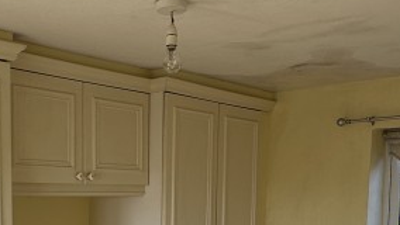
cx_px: 139
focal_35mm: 55
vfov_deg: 20.8
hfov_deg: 37.5
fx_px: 584
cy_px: 249
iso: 50
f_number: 2.2
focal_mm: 2.22
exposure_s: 1/99
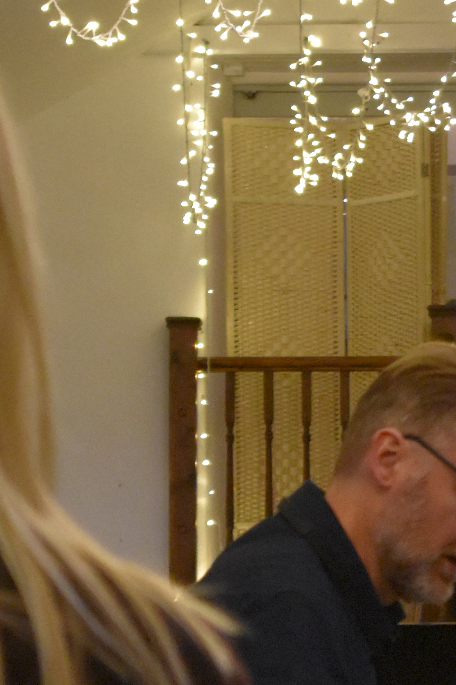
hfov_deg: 4.8
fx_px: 5372
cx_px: 635
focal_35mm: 283
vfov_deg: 7.3
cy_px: 365
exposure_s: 1/125
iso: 4000
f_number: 5.6
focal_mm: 55
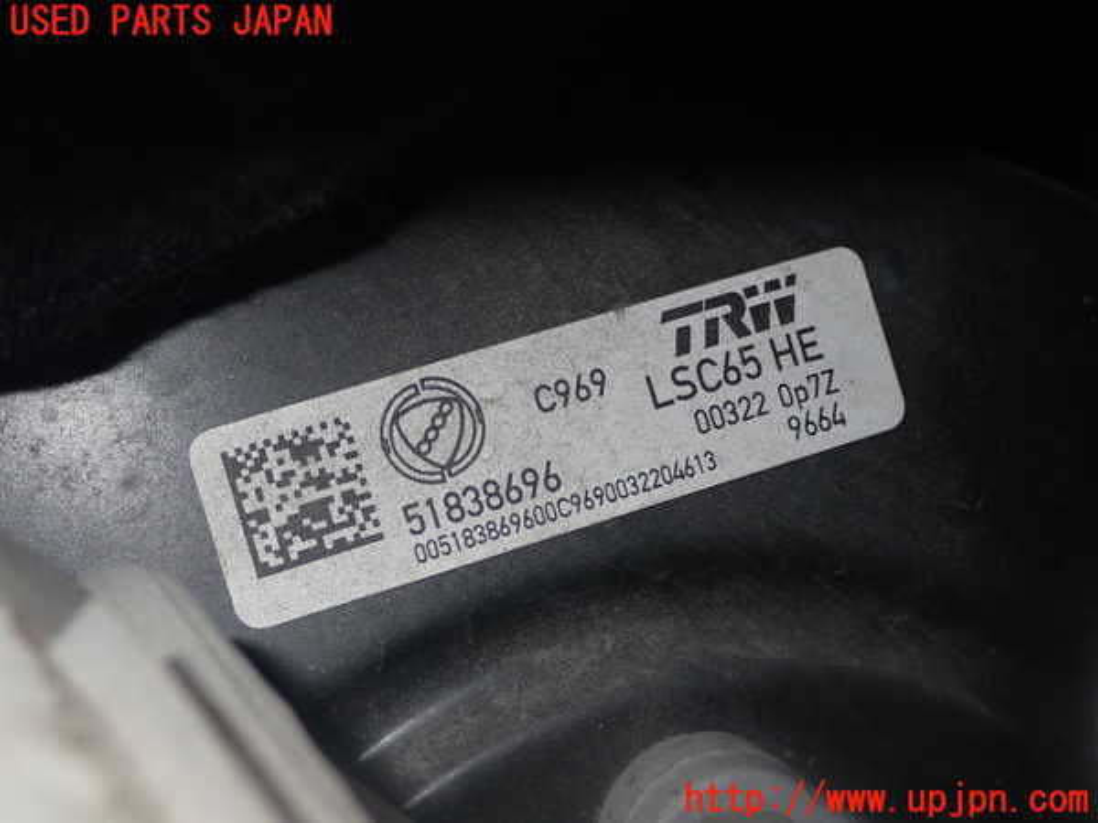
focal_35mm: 67
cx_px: 549
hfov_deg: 29.0
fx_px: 2125
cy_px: 412
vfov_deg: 21.9
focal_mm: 11.88
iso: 250
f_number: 11
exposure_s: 1/60
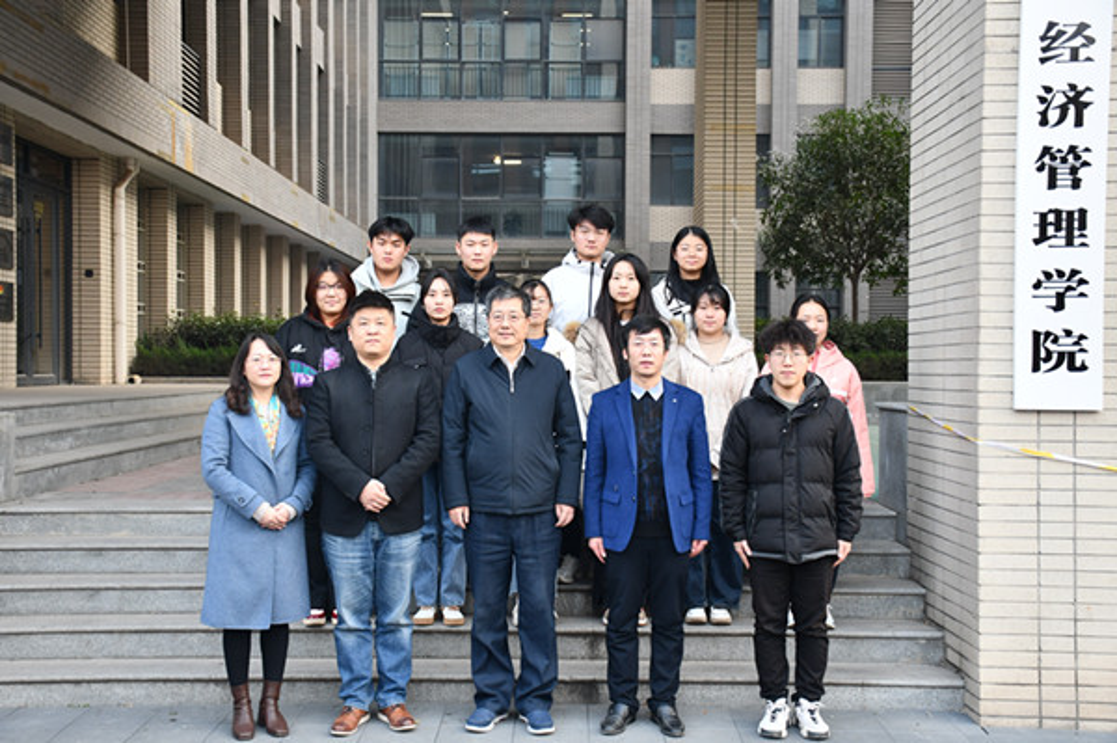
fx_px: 1395
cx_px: 558
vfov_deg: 29.8
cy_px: 372
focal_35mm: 45
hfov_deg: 43.6
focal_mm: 30
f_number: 4.5
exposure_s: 1/100
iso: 320
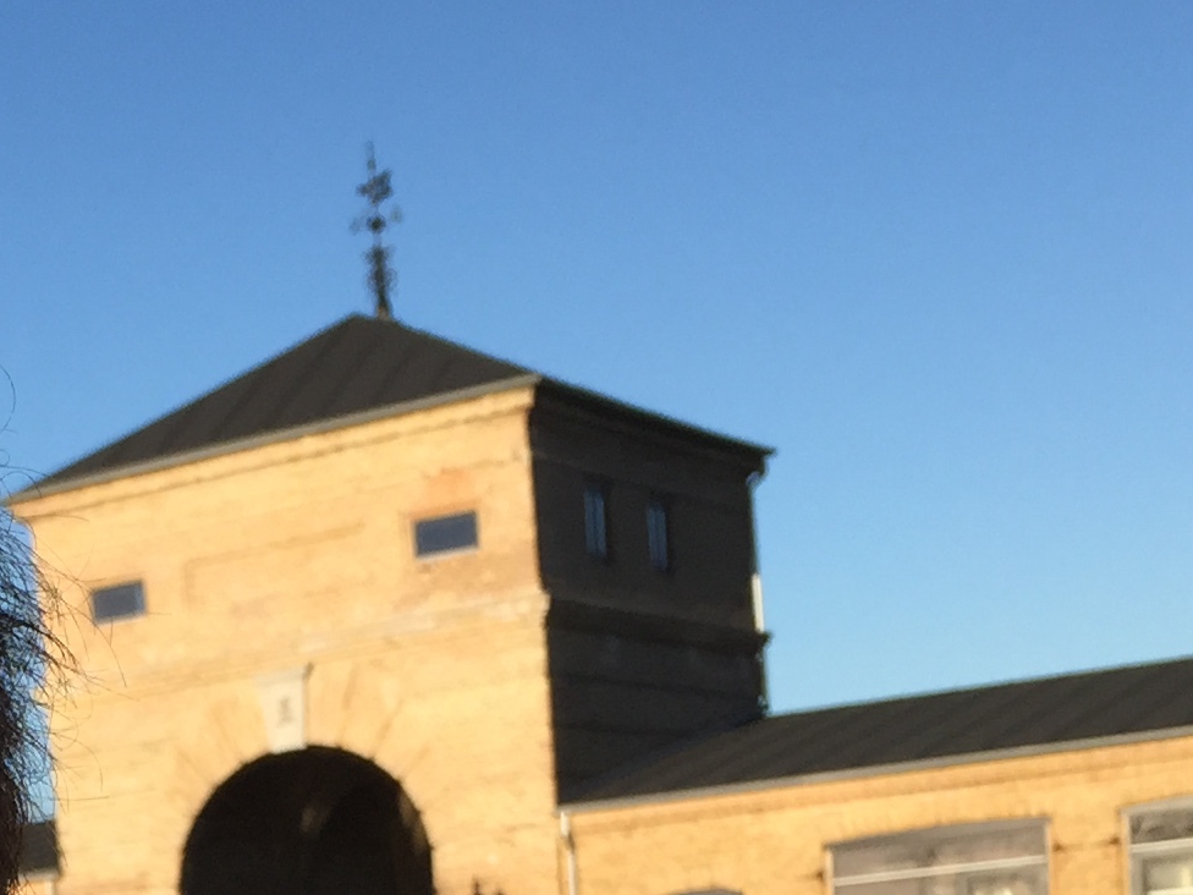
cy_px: 1472
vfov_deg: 14.0
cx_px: -84
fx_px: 3343
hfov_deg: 19.5
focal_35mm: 97
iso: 32
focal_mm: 4.15
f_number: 2.2
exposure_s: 1/1582
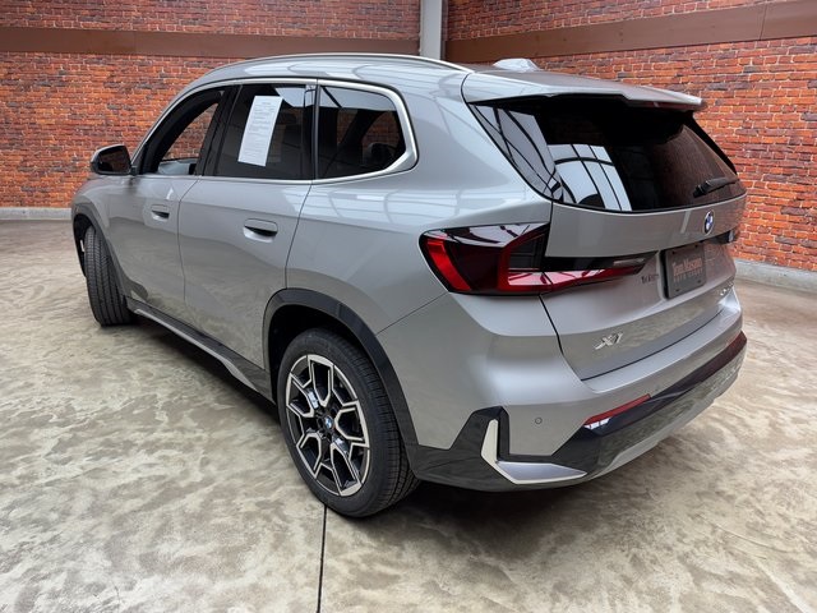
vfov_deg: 56.8
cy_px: 306
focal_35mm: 24
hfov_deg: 71.6
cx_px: 408
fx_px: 566
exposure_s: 1/120
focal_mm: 6.76
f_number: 1.78
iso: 64
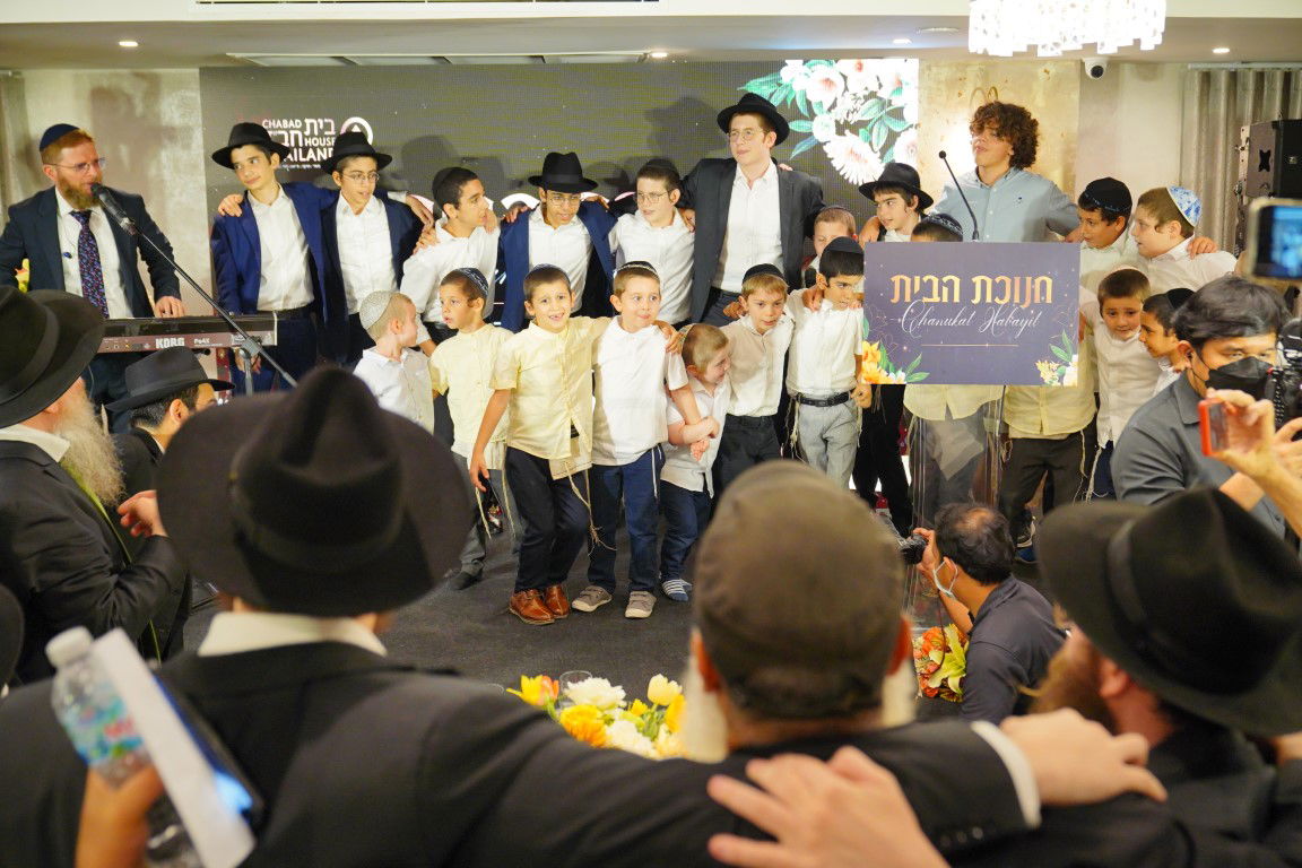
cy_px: 434
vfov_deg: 34.2
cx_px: 651
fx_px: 1410
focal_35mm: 39
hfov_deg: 49.6
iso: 2500
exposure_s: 1/200
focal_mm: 39
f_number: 3.5
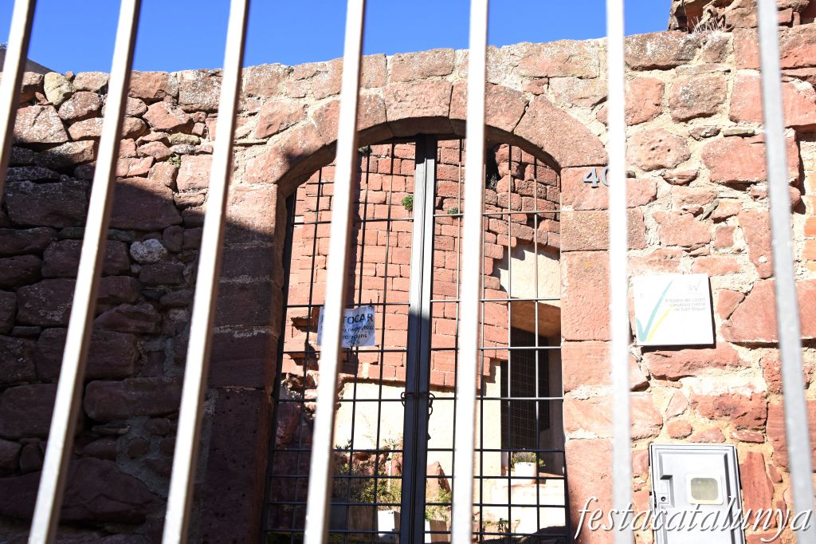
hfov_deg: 46.4
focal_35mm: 42
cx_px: 408
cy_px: 272
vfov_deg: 31.9
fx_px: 952
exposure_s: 1/1000
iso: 400
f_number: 6.3
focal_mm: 28
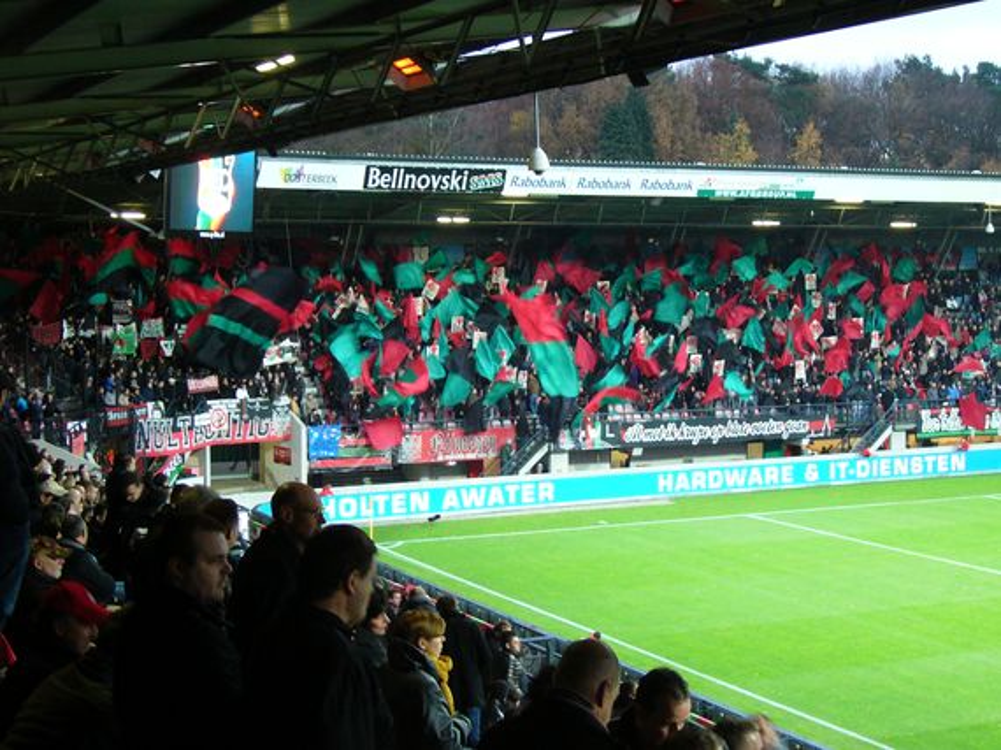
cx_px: 500
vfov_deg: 24.4
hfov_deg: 32.2
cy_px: 375
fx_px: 1734
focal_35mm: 60
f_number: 3.7
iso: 200
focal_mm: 10
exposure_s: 1/8
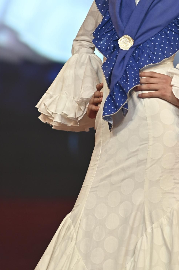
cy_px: 39
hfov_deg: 3.9
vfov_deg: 5.9
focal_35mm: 350
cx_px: 137
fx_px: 2614
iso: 400
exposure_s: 1/250
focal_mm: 200
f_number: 4
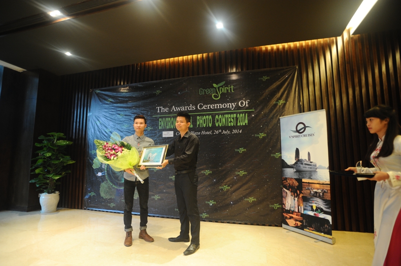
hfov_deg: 90.0
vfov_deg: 67.3
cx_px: 200
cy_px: 133
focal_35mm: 18
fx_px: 200
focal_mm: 18
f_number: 2.8
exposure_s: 1/20
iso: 1600
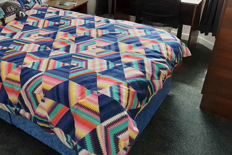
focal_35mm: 38
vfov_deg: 34.7
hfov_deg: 49.5
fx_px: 245
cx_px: 70
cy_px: 52
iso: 40
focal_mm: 3.93
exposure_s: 1/244
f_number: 1.7
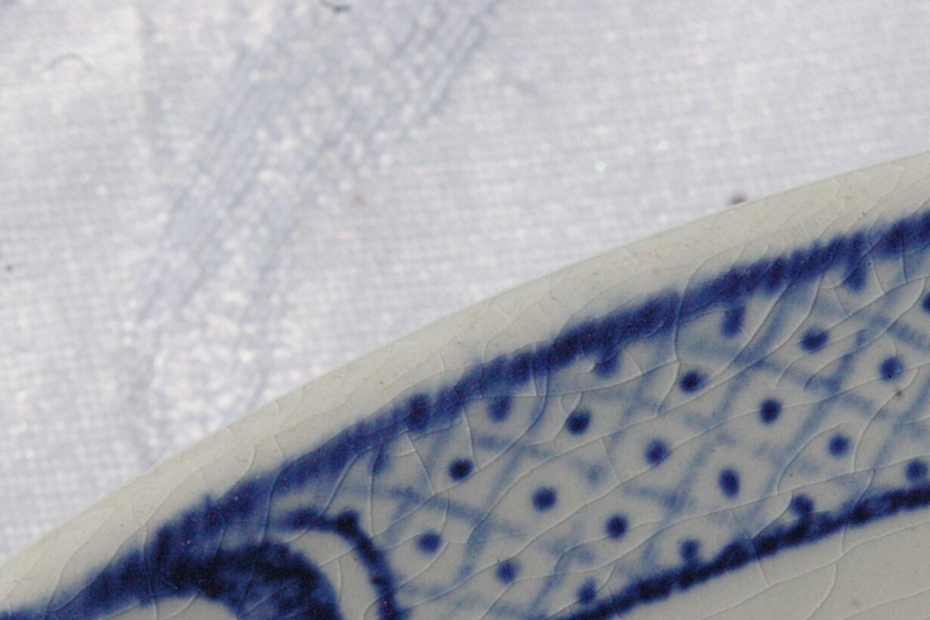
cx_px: 592
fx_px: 2454
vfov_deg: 14.1
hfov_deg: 21.4
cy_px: 684
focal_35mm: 95
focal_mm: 26
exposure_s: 1/1000
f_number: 16
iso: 1600
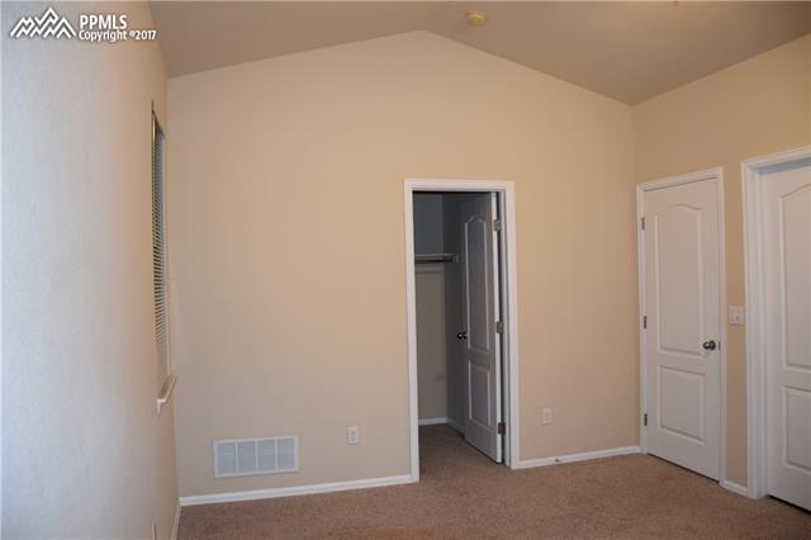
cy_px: 270
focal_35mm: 27
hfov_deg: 67.4
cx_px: 406
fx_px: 608
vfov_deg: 47.9
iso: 800
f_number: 4.5
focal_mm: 18
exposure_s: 1/80
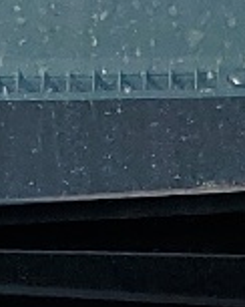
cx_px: 249
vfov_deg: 6.3
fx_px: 2416
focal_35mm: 266
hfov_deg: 5.8
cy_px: 1124
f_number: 1.5
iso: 50
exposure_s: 1/2500
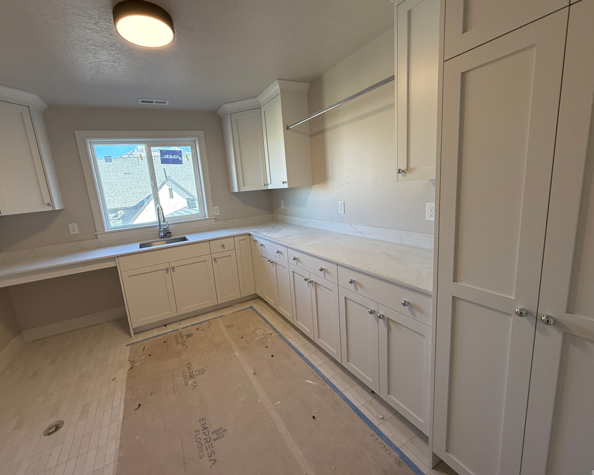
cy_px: 234
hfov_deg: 96.6
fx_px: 264
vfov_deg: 84.0
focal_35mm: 15
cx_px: 276
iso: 125
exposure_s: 1/120
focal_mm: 2.22
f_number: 2.2
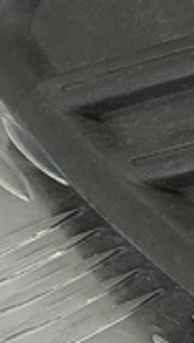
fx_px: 1418
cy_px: 63
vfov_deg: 13.7
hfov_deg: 6.2
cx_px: 832
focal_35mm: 156
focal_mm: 4.11
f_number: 1.6
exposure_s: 1/50
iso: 143
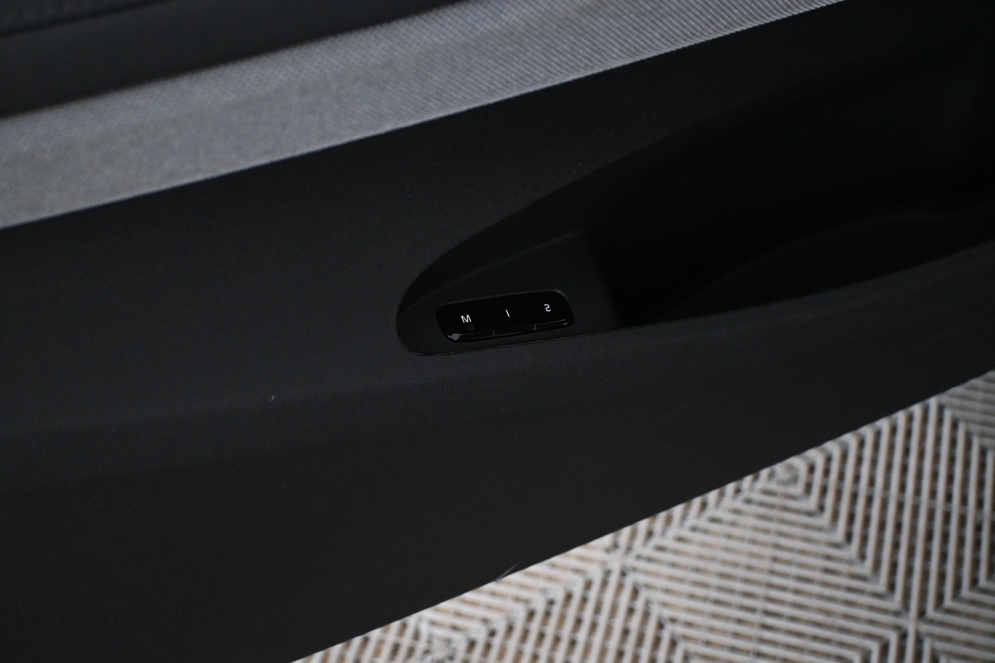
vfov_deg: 27.3
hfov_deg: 40.0
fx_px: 1368
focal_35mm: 50
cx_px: 498
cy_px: 332
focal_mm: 33
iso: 5000
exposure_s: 1/50
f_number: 5
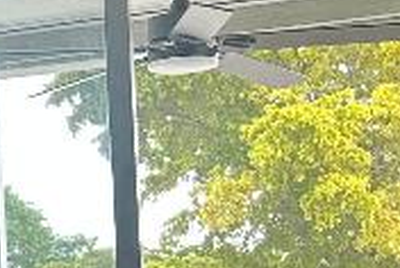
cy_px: 218
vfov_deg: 8.8
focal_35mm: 157
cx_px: -339
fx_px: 1747
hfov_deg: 11.9
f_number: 1.5
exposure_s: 1/121
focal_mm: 5.7
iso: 50
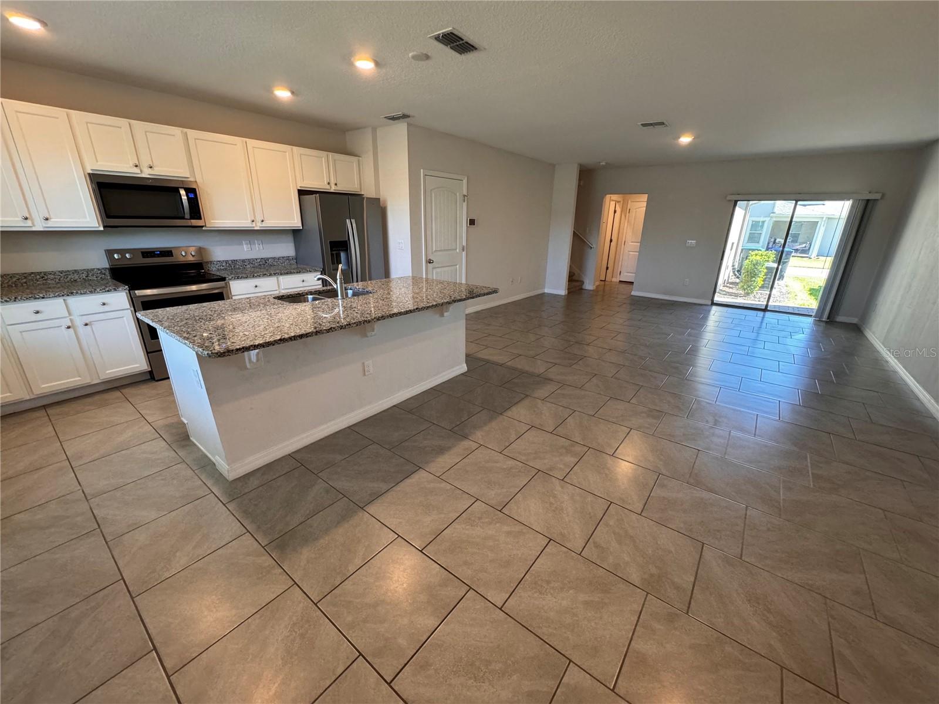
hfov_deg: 102.1
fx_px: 380
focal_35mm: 14
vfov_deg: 85.7
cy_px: 352
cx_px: 470
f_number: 2.2
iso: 320
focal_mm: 2.22
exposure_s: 1/120
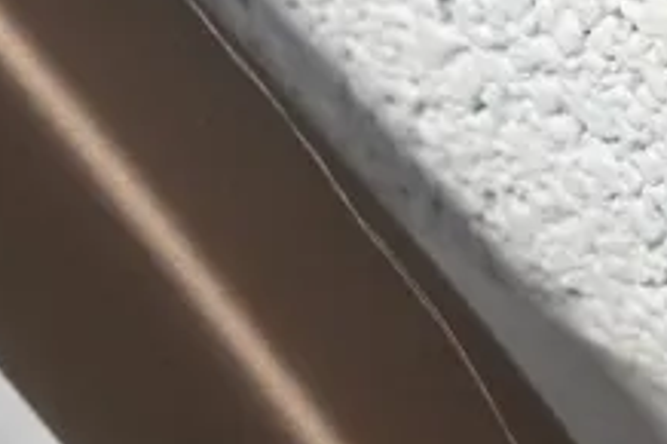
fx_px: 3740
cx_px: 346
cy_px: 348
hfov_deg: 10.2
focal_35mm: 202
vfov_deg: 6.8
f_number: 5.6
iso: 1600
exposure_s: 1/50
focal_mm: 55
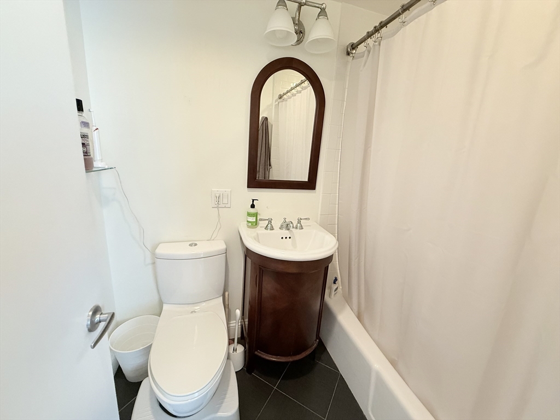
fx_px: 226
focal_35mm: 14
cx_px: 280
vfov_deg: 85.7
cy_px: 210
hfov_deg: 102.1
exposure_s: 1/60
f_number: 2.2
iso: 250
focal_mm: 2.22
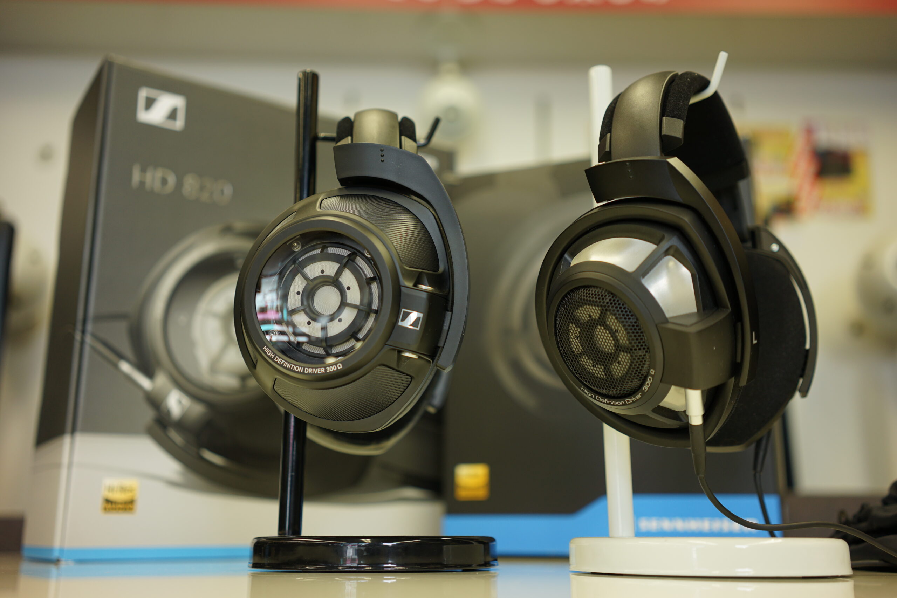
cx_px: 448
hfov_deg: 54.4
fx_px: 872
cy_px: 299
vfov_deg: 37.9
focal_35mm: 35
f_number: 2.8
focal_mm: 35
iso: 200
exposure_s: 1/60
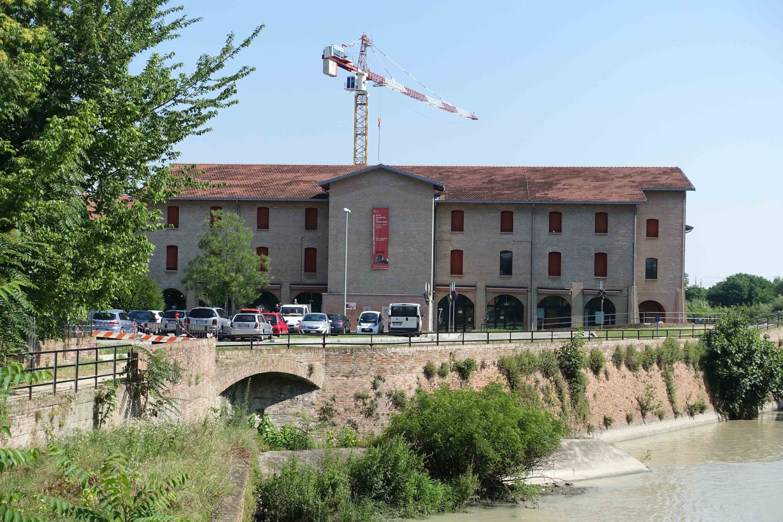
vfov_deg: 24.2
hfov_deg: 35.6
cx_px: 392
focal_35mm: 56
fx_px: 1218
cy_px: 261
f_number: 4
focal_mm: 20.43
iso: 400
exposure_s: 1/320
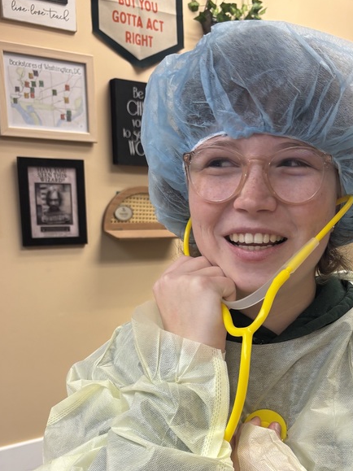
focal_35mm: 46
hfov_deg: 31.2
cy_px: 360
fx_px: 626
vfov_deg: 40.0
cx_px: 242
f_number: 1.6
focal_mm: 5.96
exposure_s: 1/60
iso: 80
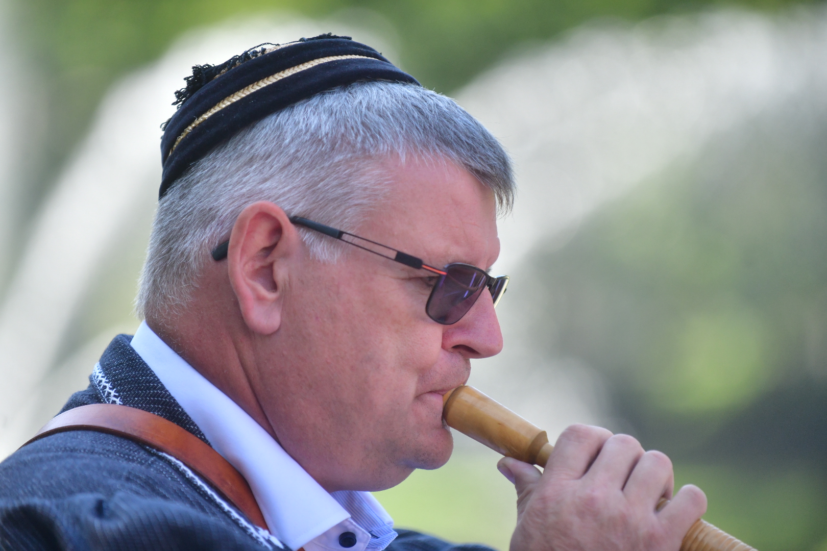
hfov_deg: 10.3
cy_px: 276
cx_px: 414
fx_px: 4594
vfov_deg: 6.9
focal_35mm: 200
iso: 900
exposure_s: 1/3200
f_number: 2.8
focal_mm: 200
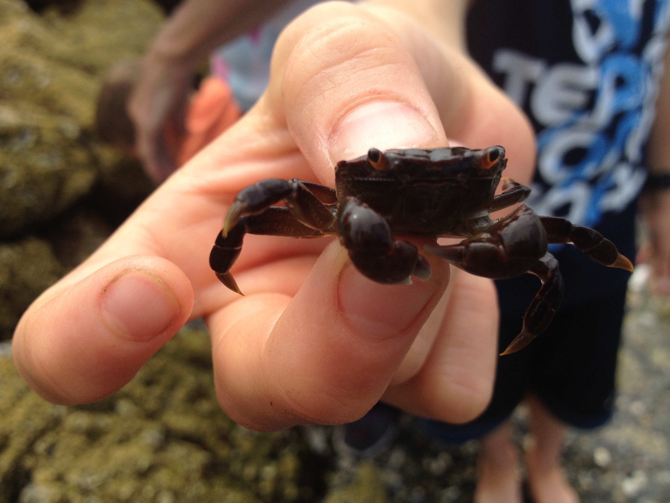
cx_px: 335
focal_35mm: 35
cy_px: 252
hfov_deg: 52.6
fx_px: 677
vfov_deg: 40.7
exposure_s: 1/824
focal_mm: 4.28
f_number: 2.4
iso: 50
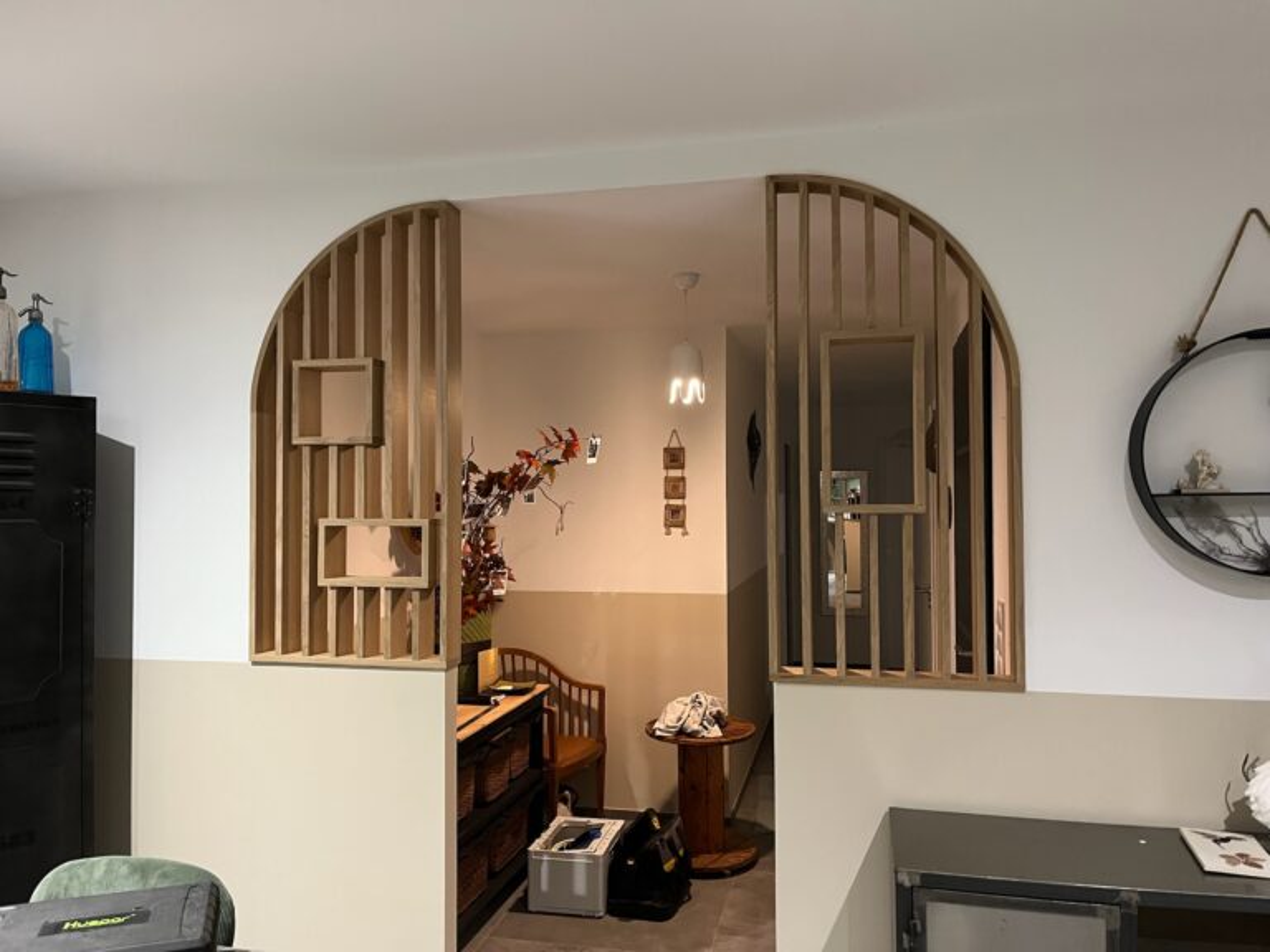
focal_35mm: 26
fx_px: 954
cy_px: 476
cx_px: 635
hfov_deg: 67.3
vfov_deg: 53.1
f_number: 1.6
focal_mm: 5.1
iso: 500
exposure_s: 1/33
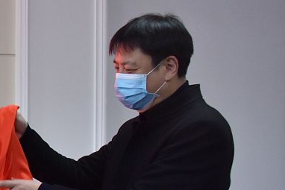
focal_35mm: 110
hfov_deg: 16.7
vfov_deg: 12.3
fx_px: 871
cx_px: -157
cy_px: 202
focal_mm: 35
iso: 2000
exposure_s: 1/125
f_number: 5.6
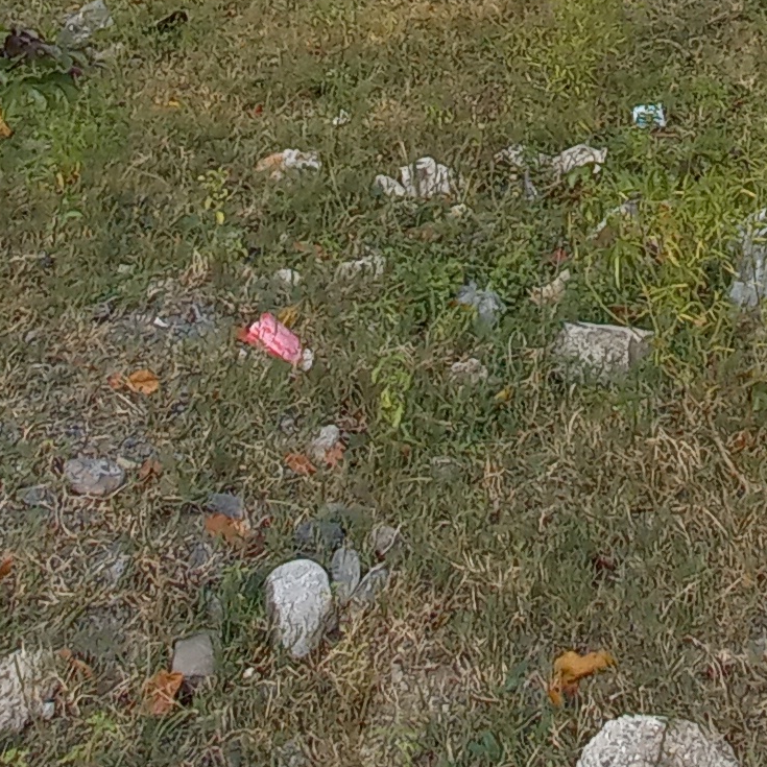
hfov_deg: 32.6
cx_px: 592
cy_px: -391
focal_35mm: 51
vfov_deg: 25.2
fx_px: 1278
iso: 50
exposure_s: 1/1435
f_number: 2.2
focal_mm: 1.42
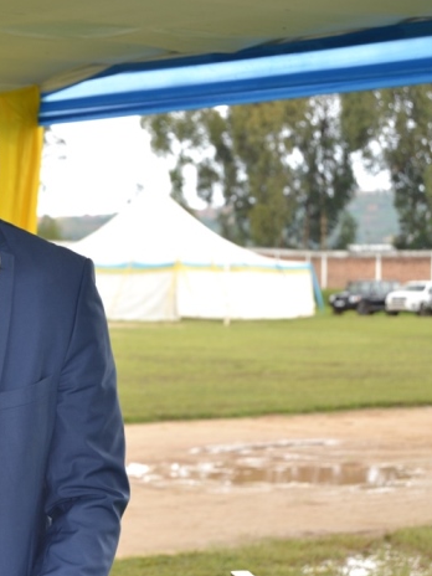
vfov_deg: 16.5
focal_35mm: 120
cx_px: 70
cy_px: 288
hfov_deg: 12.3
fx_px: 1992
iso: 200
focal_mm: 55
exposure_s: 1/100
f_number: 5.6
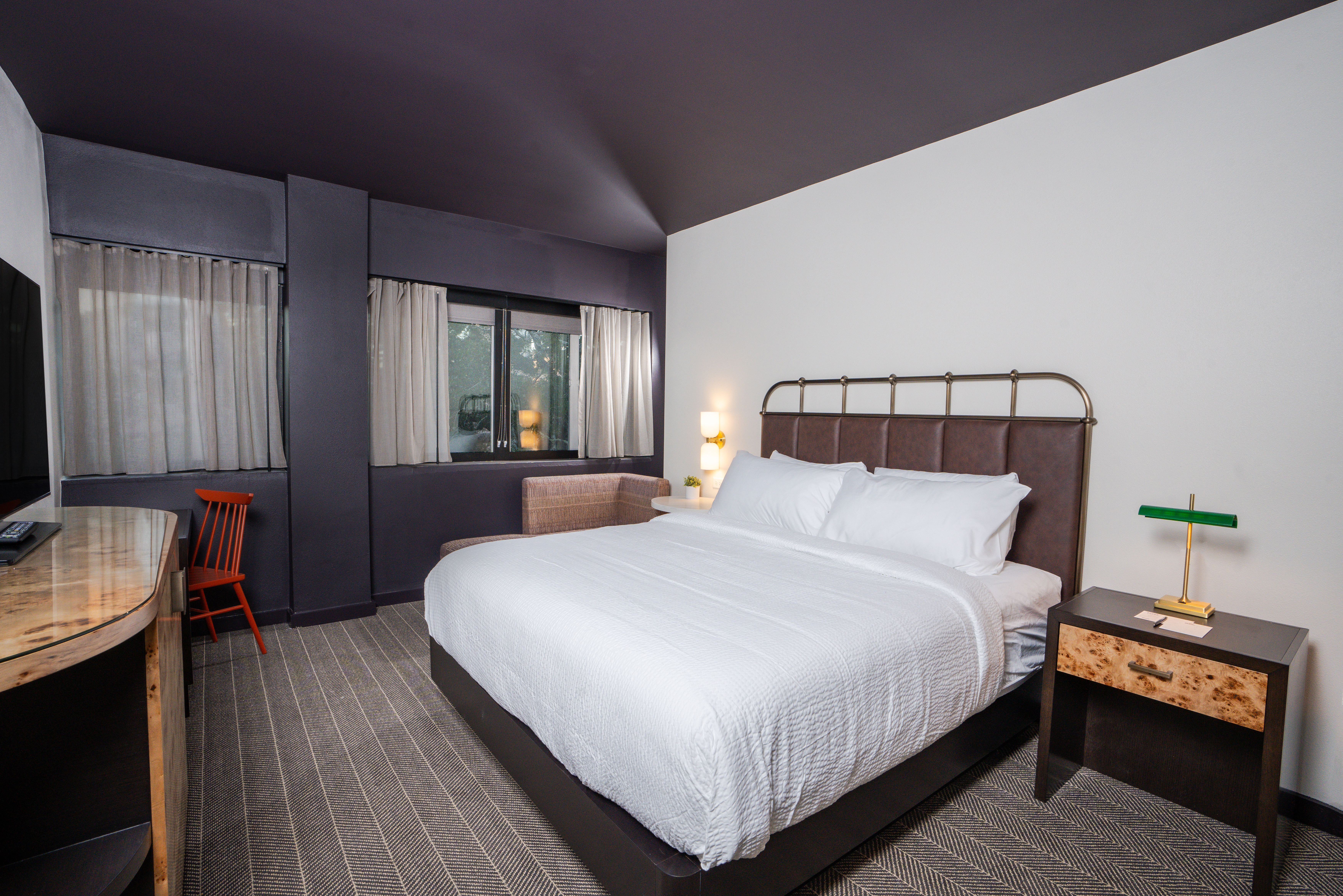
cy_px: 448
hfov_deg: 96.7
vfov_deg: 73.7
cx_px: 672
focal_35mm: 16
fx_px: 597
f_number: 11
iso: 400
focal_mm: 16
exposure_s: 1/50
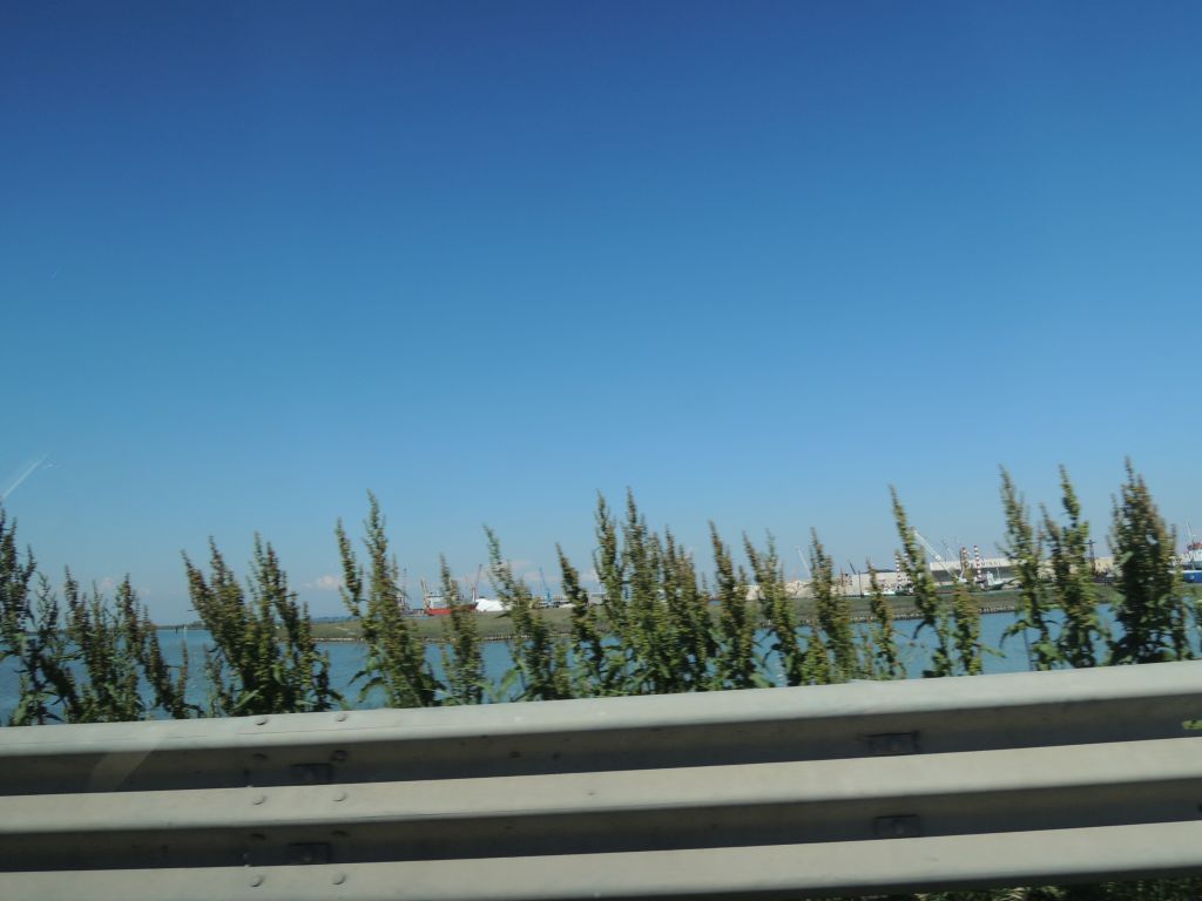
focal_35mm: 24
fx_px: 833
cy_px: 450
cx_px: 601
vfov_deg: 56.8
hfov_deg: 71.6
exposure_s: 1/1250
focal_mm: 4.3
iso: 100
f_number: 3.5
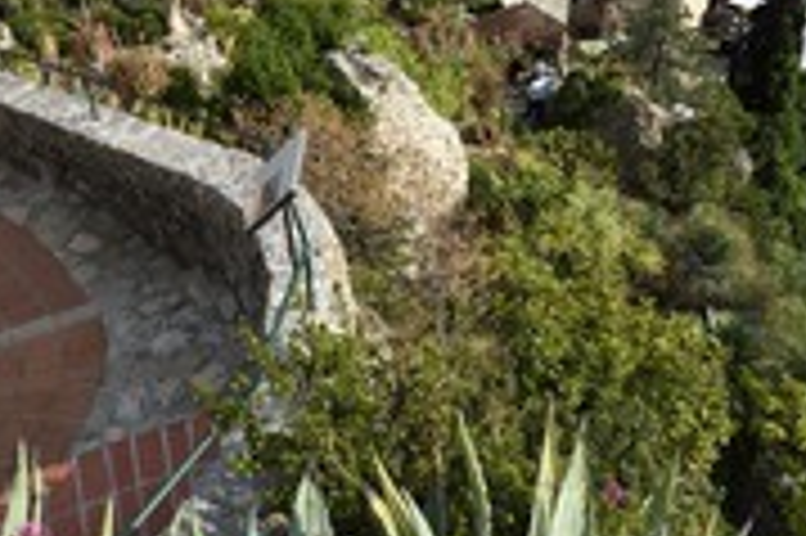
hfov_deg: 48.5
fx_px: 895
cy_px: 72
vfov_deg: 32.0
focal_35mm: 40
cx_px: 419
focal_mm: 17
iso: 200
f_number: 13
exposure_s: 1/250
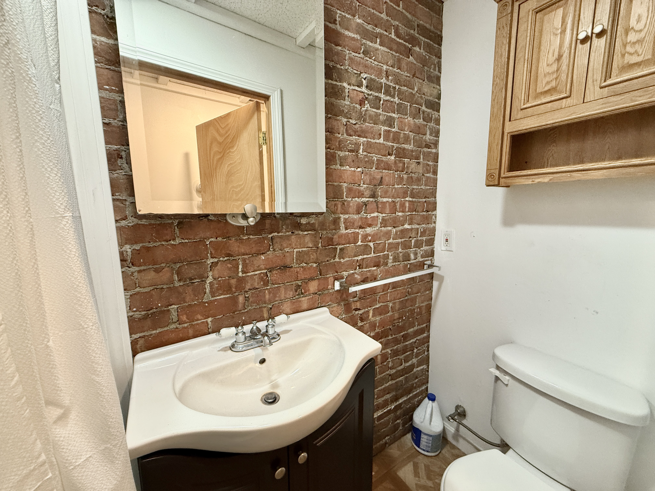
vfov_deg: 85.7
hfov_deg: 102.1
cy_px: 246
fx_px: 265
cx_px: 328
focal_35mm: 14
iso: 400
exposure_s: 1/60
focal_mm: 2.22
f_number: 2.2
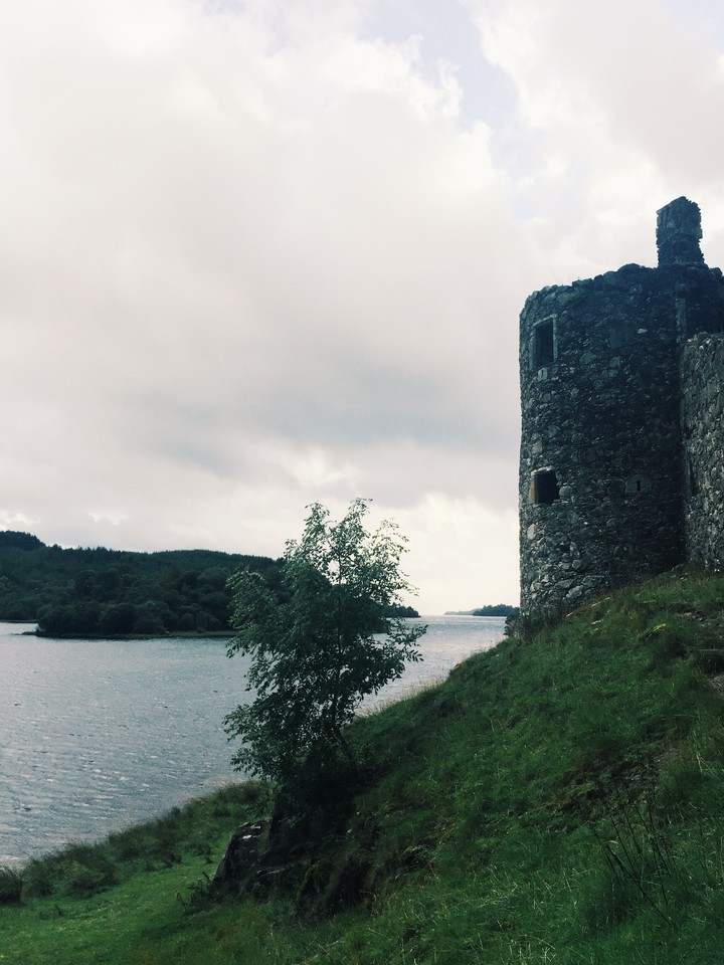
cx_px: 362
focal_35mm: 29
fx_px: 809
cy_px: 482
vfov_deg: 61.7
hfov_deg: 48.2
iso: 32
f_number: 2.2
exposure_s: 1/1319
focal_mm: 4.15
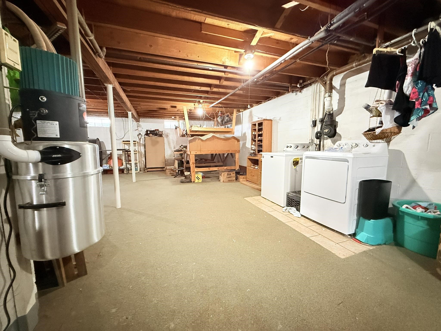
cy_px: 166
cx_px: 220
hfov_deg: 102.1
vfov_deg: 85.7
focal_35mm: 14
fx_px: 178
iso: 1000
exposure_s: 1/40
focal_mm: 2.22
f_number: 2.2
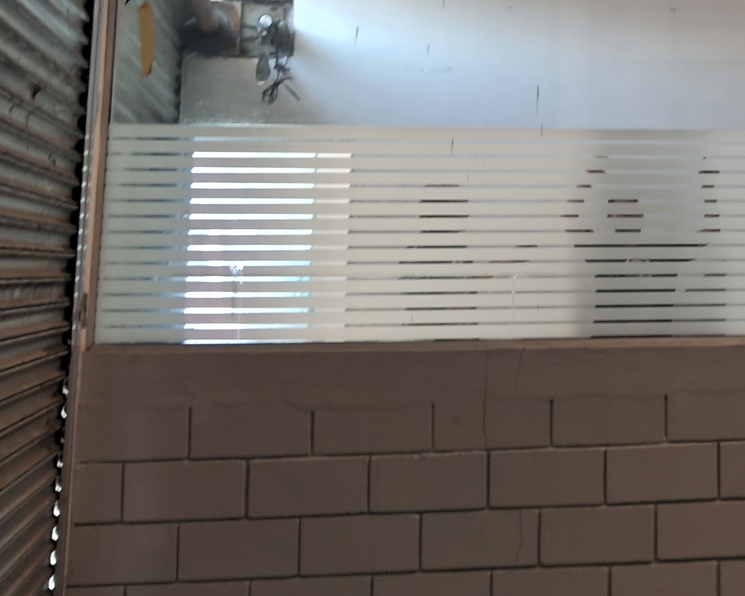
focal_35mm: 56
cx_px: 789
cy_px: 103
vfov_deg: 26.5
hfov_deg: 30.5
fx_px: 1235
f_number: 1.8
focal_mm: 3.98
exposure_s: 1/40
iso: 100
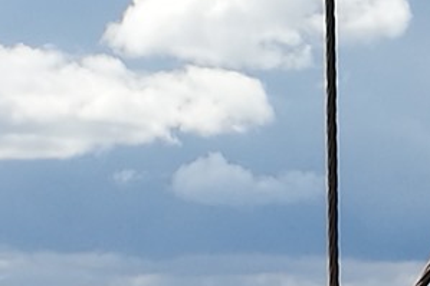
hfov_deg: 6.8
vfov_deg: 4.5
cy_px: 338
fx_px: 3593
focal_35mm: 301
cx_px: 564
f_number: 2.2
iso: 50
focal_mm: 4.5
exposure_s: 1/1656
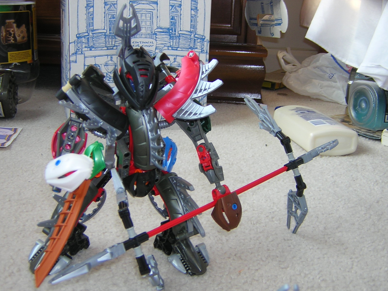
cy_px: 146
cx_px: 194
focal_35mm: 51
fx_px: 572
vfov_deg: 28.6
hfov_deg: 37.5
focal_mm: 6.6
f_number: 3.1
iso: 100
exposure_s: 1/30
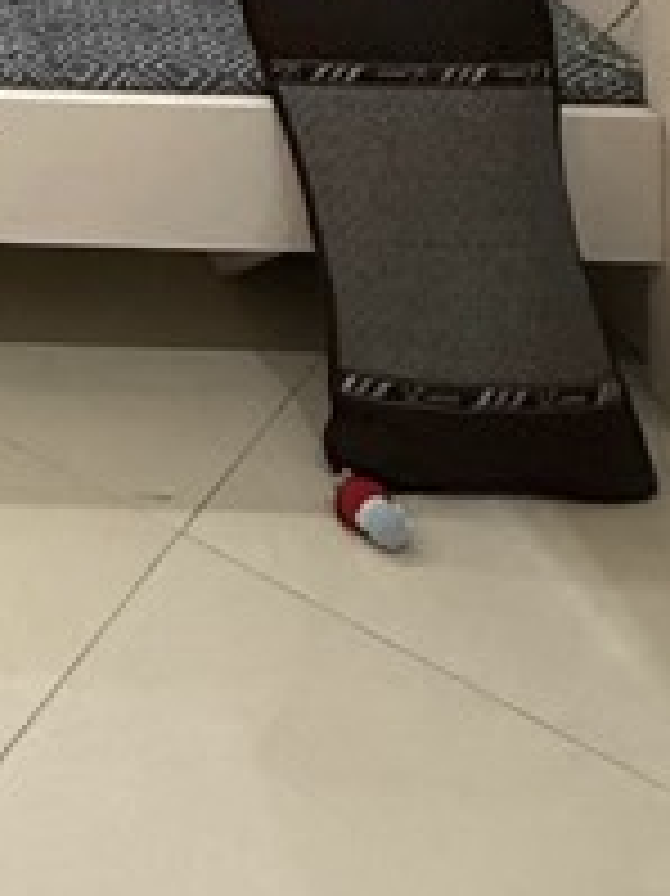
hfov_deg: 15.8
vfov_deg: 18.5
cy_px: -860
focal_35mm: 72
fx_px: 1860
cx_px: -692
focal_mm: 2.22
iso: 200
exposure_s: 1/100
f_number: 2.2
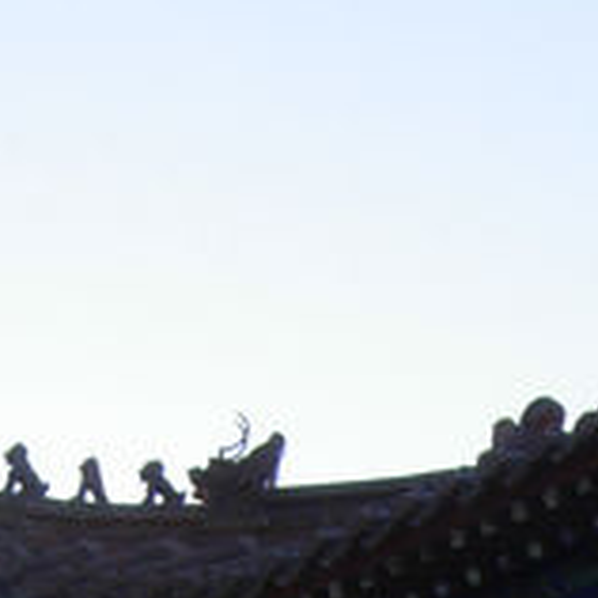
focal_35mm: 201
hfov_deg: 8.5
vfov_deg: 7.7
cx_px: 871
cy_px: 1752
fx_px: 3928
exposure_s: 1/271
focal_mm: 7.5
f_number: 5.4
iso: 50
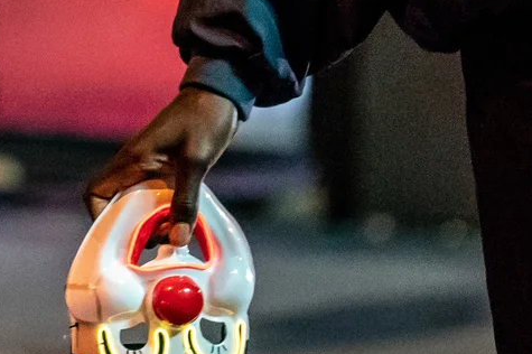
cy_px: -324
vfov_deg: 1.5
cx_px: 28
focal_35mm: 921
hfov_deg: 2.2
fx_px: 13600
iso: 8000
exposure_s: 1/100
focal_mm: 200
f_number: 2.8
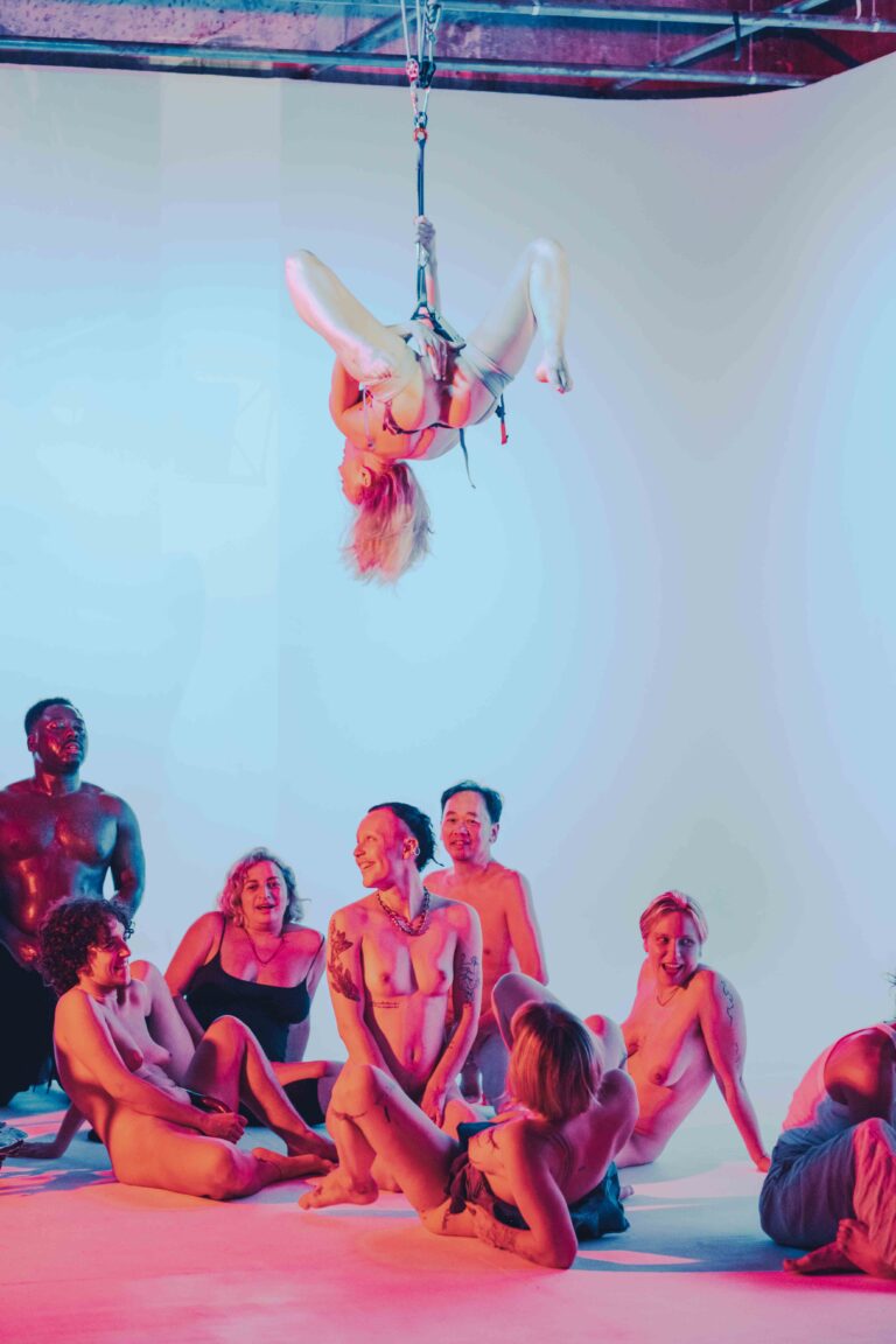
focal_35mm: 84
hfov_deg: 16.3
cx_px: 448
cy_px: 672
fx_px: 3136
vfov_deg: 24.2
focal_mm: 56
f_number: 1.8
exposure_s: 1/100
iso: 1000
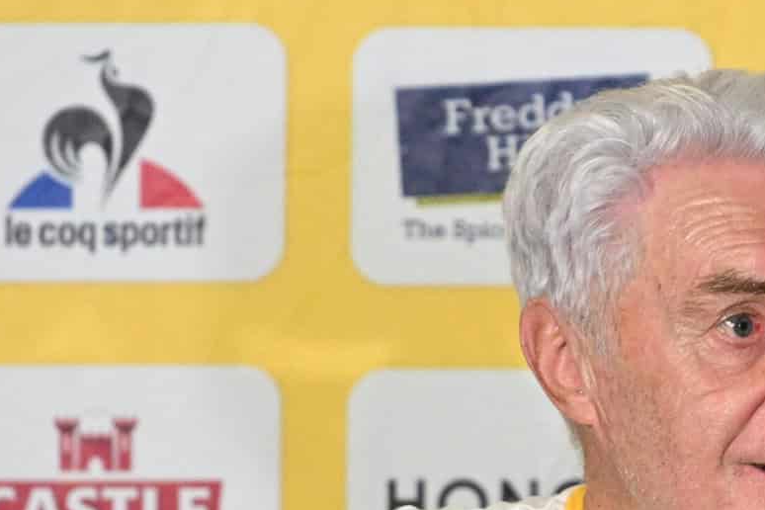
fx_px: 14831
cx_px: 657
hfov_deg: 3.0
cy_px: 537
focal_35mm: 698
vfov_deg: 2.0
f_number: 3.5
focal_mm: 200
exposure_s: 1/250
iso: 4000
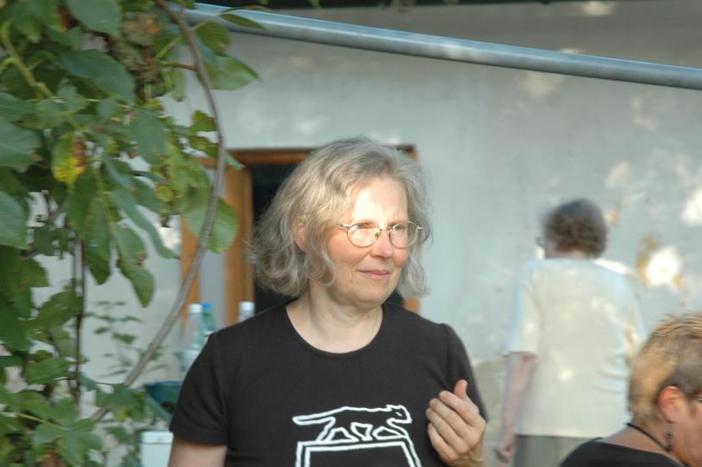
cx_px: 366
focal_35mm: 141
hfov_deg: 14.6
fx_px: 2747
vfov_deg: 9.7
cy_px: 295
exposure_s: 1/30
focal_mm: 70
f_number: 4.5
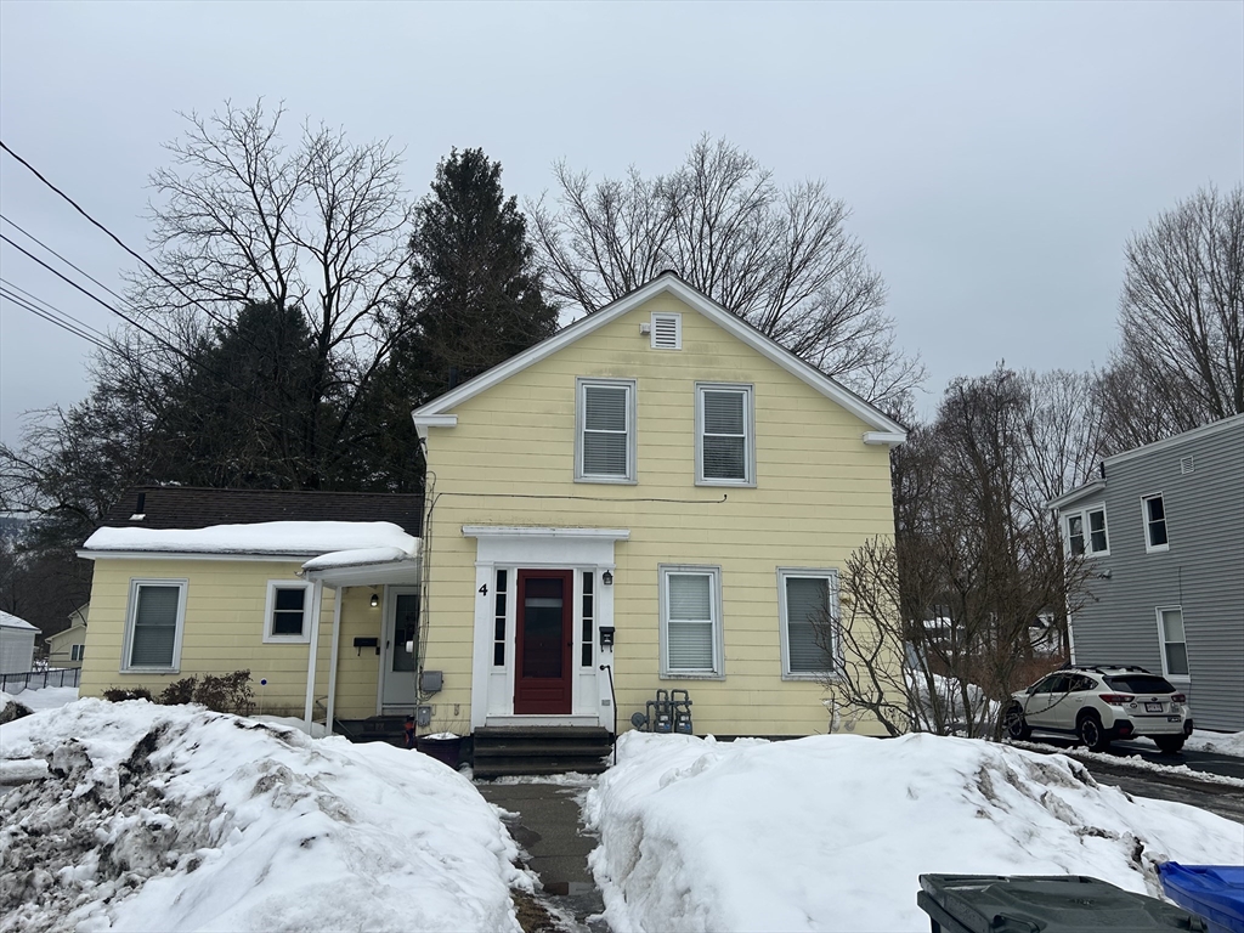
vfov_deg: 53.1
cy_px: 466
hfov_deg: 67.3
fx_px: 934
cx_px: 622
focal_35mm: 26
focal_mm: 5.7
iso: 50
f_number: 1.5
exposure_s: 1/2252
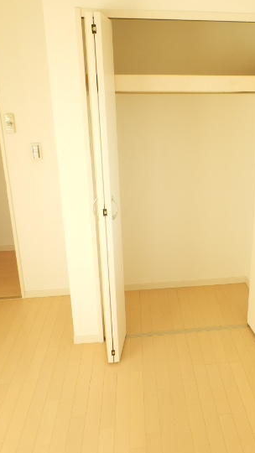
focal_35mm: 31
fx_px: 372
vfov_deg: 62.3
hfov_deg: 36.9
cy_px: 190
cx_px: 191
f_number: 3
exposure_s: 1/60
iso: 80
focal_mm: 4.2
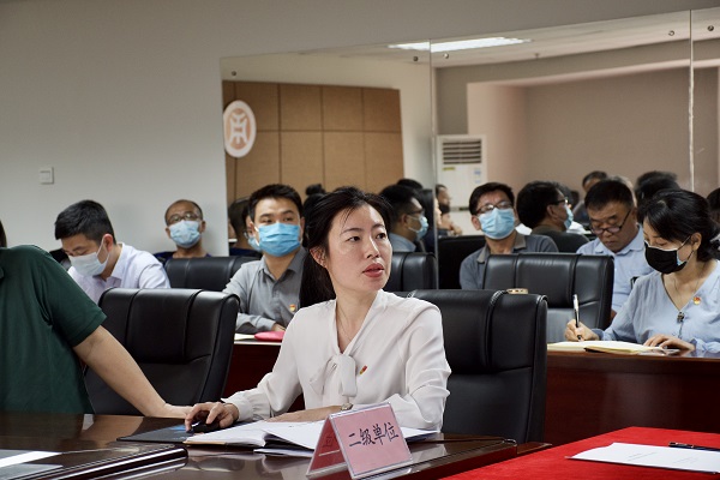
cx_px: 360
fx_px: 1680
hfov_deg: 24.2
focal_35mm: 84
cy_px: 240
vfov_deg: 16.3
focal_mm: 56
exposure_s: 1/40
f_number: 5
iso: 1000
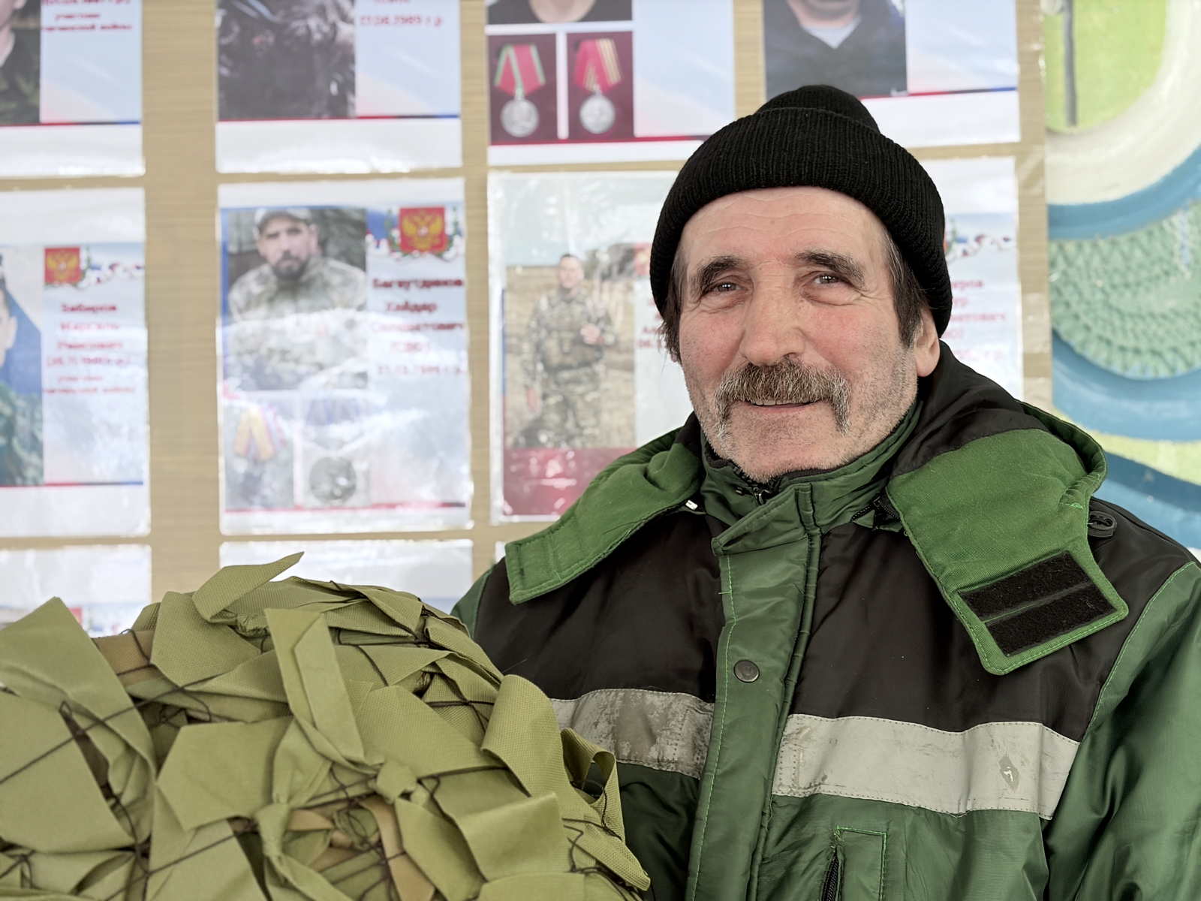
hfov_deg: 36.8
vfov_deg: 28.0
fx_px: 1804
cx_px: 600
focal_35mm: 52
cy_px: 450
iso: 160
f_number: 1.6
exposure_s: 1/50
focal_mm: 5.96
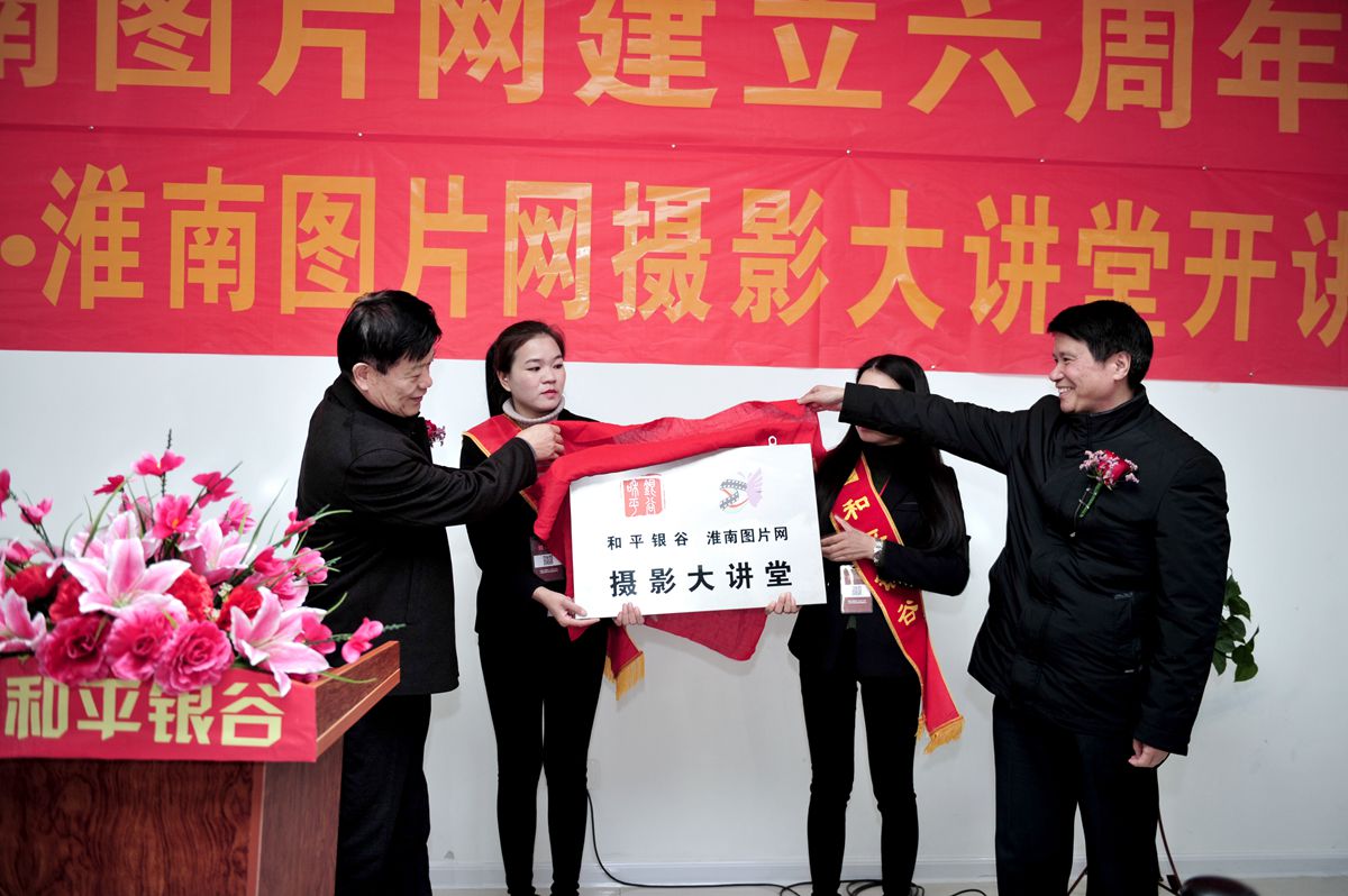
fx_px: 1197
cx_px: 674
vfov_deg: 41.0
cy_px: 448
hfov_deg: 58.8
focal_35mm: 32
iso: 640
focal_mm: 32
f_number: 2.8
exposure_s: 1/80
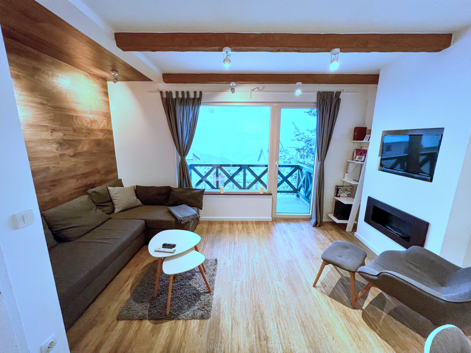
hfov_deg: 106.2
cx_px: 236
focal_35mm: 13
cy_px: 176
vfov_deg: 89.9
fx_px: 177
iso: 160
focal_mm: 1.57
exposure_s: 1/100
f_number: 1.8
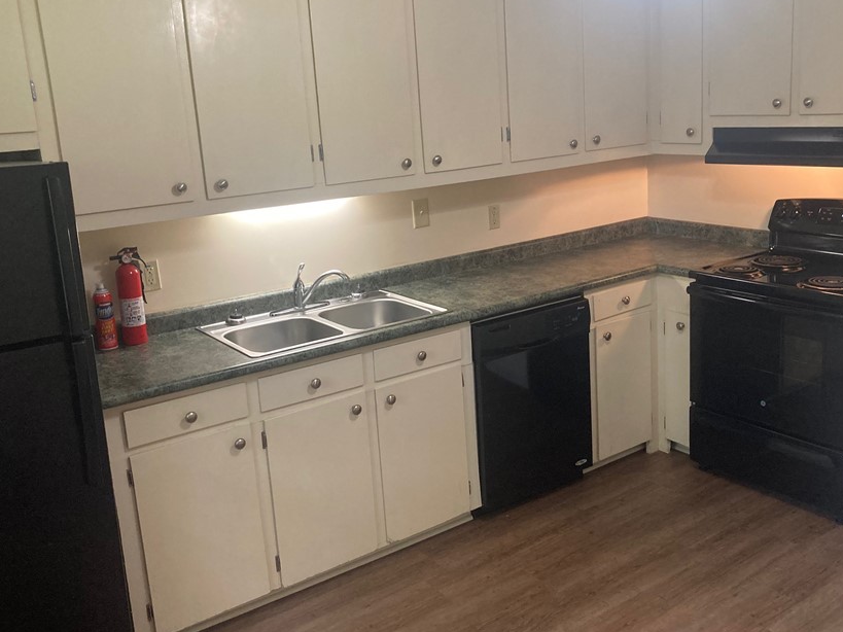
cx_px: 461
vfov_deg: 40.7
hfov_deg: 52.6
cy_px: 288
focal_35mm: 35
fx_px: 852
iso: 125
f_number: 1.8
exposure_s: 1/60
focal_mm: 3.99
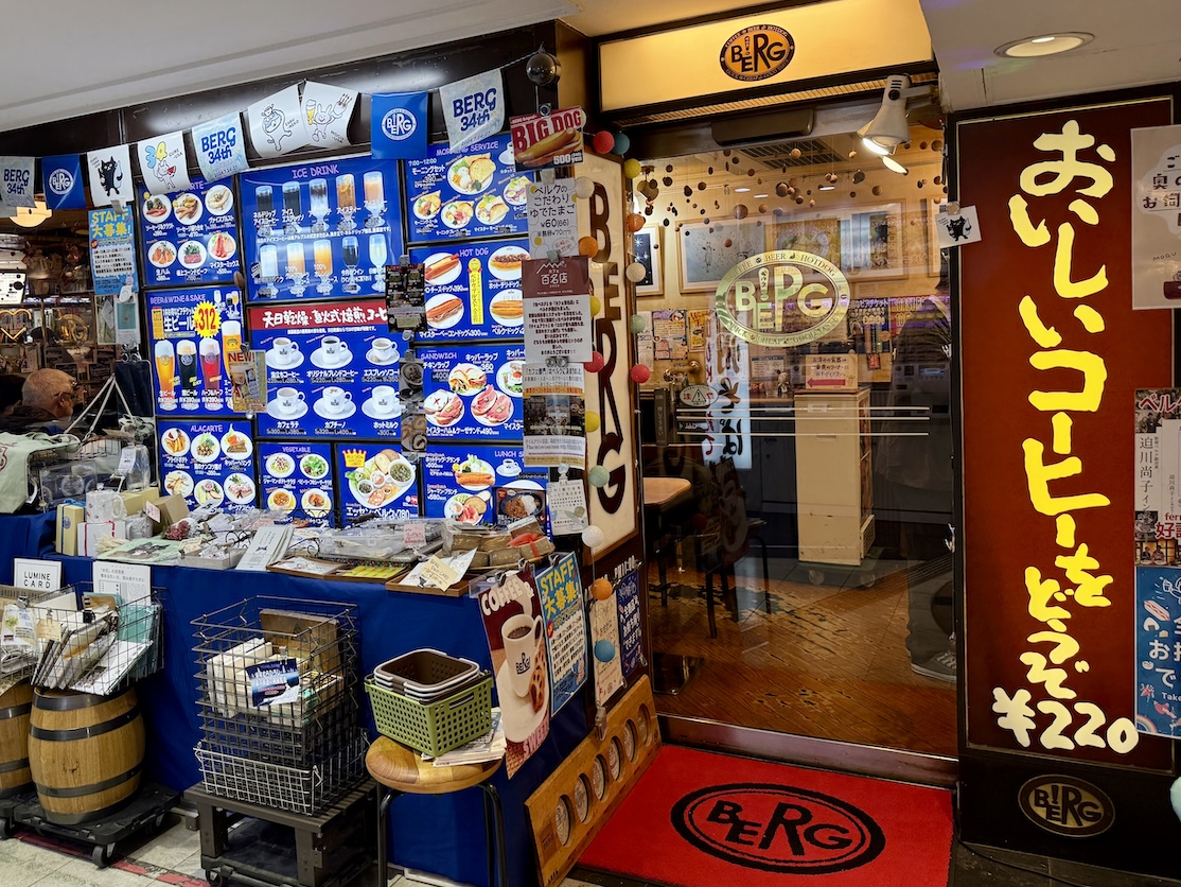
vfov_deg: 49.6
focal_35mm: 28
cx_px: 528
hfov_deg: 63.3
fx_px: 955
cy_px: 382
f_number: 1.78
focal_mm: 6.76
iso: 100
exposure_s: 1/100
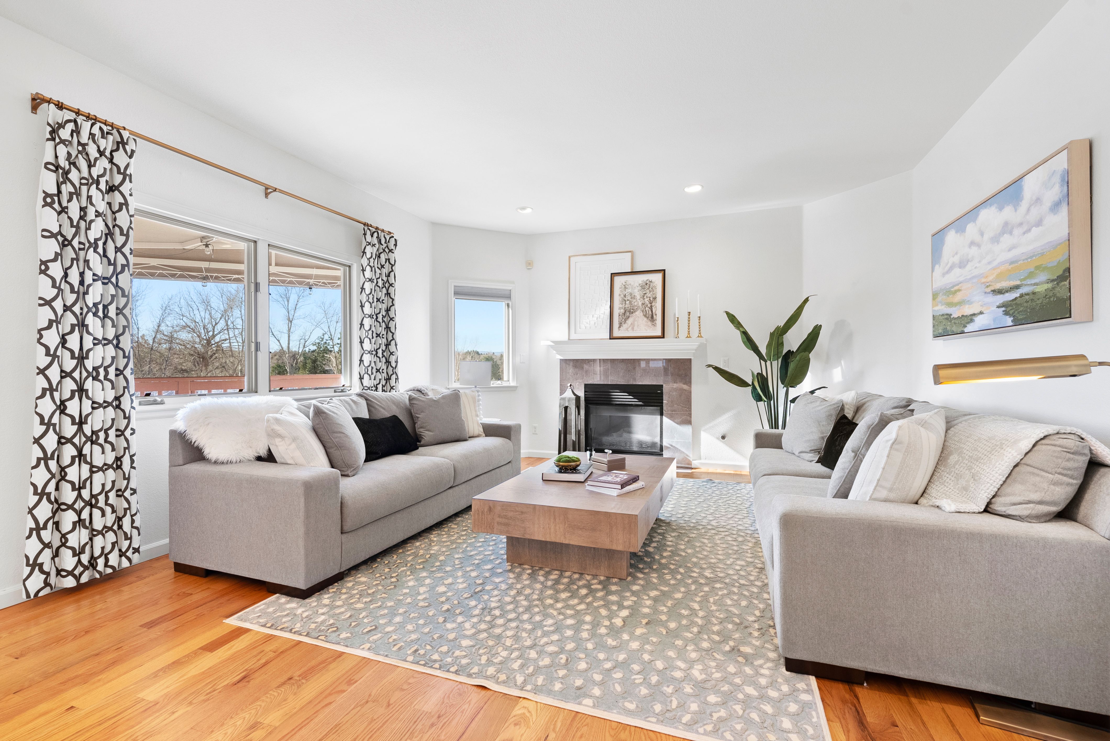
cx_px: 555
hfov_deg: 96.7
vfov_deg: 73.8
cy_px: 370
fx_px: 494
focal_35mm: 16
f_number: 8
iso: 640
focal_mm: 16
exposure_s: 1/4
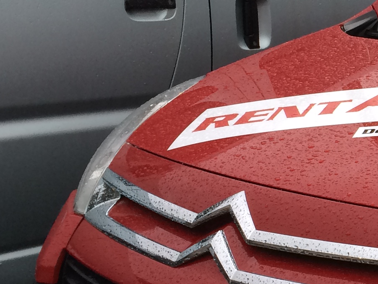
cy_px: 184
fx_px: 1147
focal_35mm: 105
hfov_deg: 16.6
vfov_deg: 14.1
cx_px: 604
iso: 32
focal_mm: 4.15
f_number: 2.2
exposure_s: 1/33
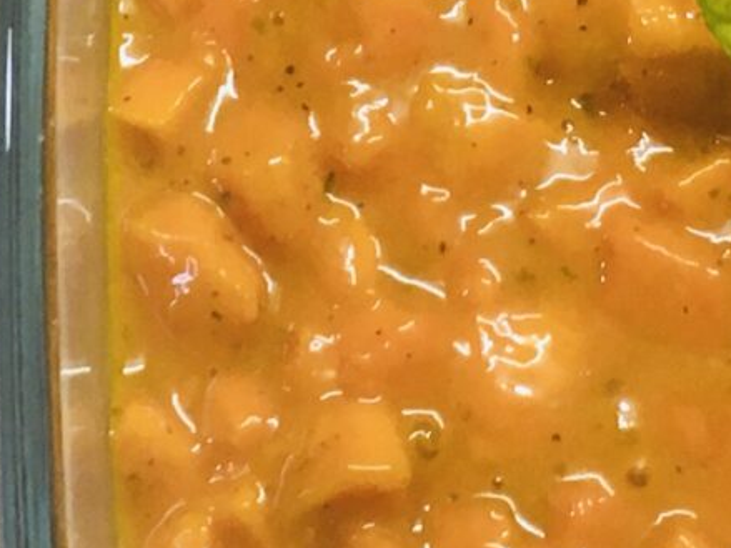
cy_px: -395
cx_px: 162
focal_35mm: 169
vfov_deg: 8.5
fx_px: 3568
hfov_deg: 11.7
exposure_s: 1/33
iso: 40
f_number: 2.2
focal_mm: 4.15
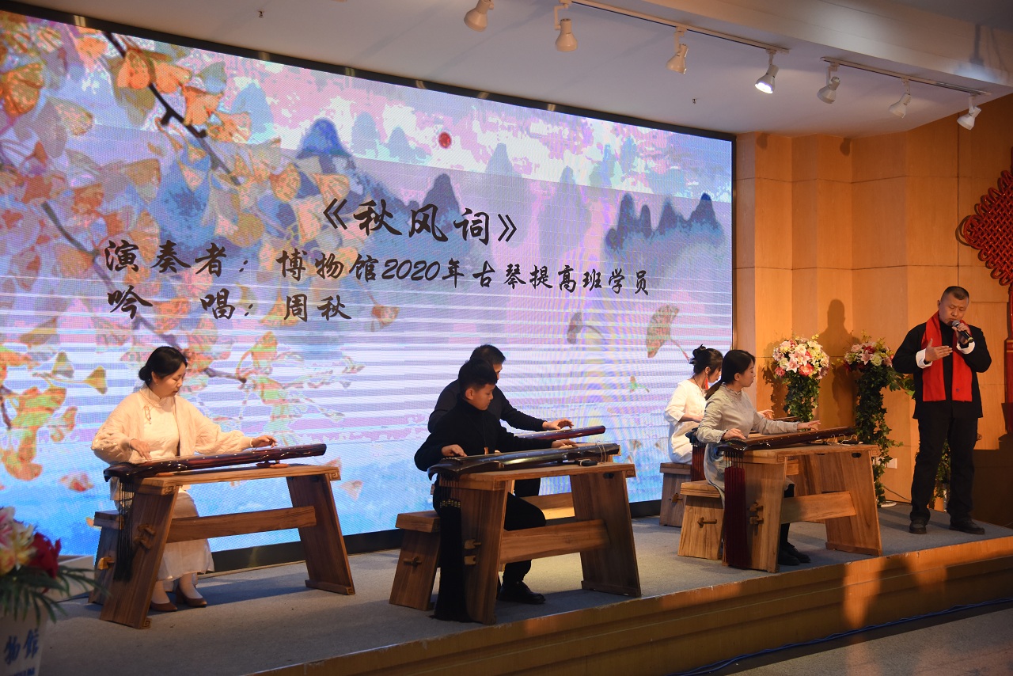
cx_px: 506
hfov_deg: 41.1
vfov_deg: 28.1
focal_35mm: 48
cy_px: 338
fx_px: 1351
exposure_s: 1/160
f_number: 4
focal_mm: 48
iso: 1600
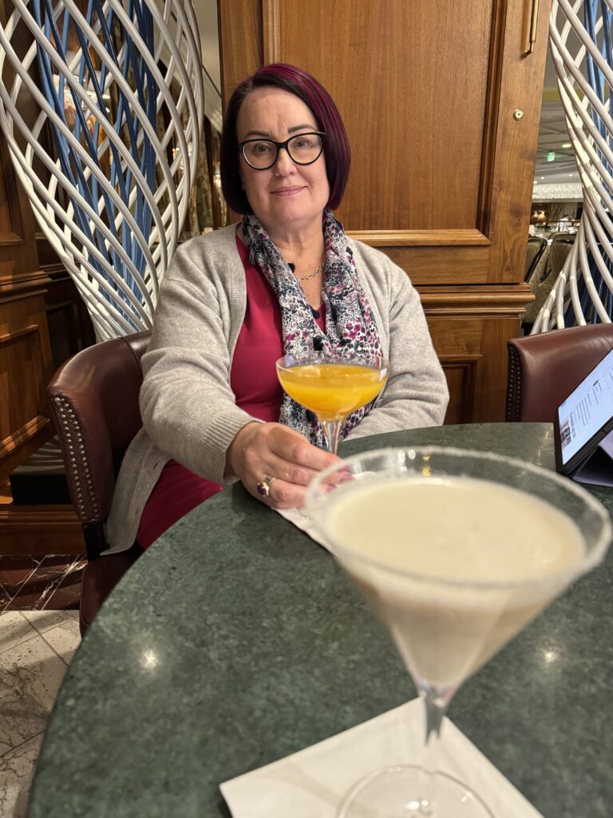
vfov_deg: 71.6
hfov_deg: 56.8
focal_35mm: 24
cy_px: 409
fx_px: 567
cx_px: 306
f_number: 1.78
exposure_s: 1/53
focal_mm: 6.76
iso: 800
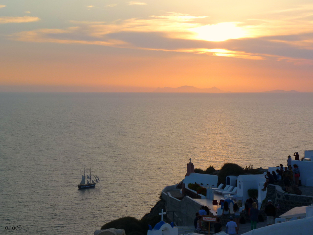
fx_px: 678
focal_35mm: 75
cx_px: 156
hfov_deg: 26.0
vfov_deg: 19.6
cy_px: 118
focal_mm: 13.3
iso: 100
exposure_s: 1/320
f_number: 5
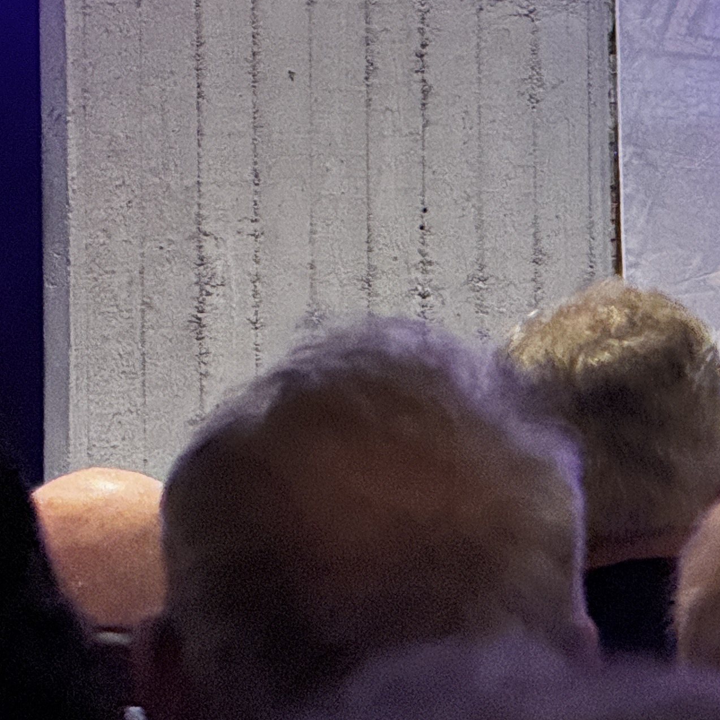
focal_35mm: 336
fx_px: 7907
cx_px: 1086
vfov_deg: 5.2
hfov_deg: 5.2
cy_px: 318
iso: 1250
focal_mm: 15.66
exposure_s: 1/25
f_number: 2.8
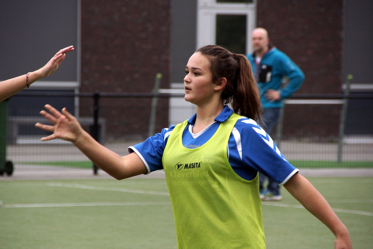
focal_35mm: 300
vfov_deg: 4.6
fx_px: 3107
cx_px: 186
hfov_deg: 6.9
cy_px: 124
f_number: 8
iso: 640
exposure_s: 1/250
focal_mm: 200
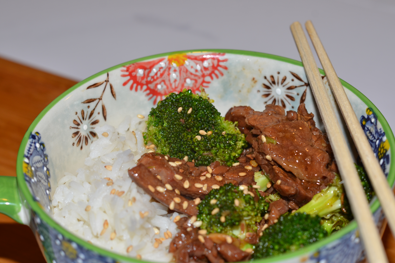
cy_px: 136
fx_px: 856
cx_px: 202
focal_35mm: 78
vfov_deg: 17.5
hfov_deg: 26.0
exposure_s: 1/125
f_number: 5.6
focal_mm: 50
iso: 200
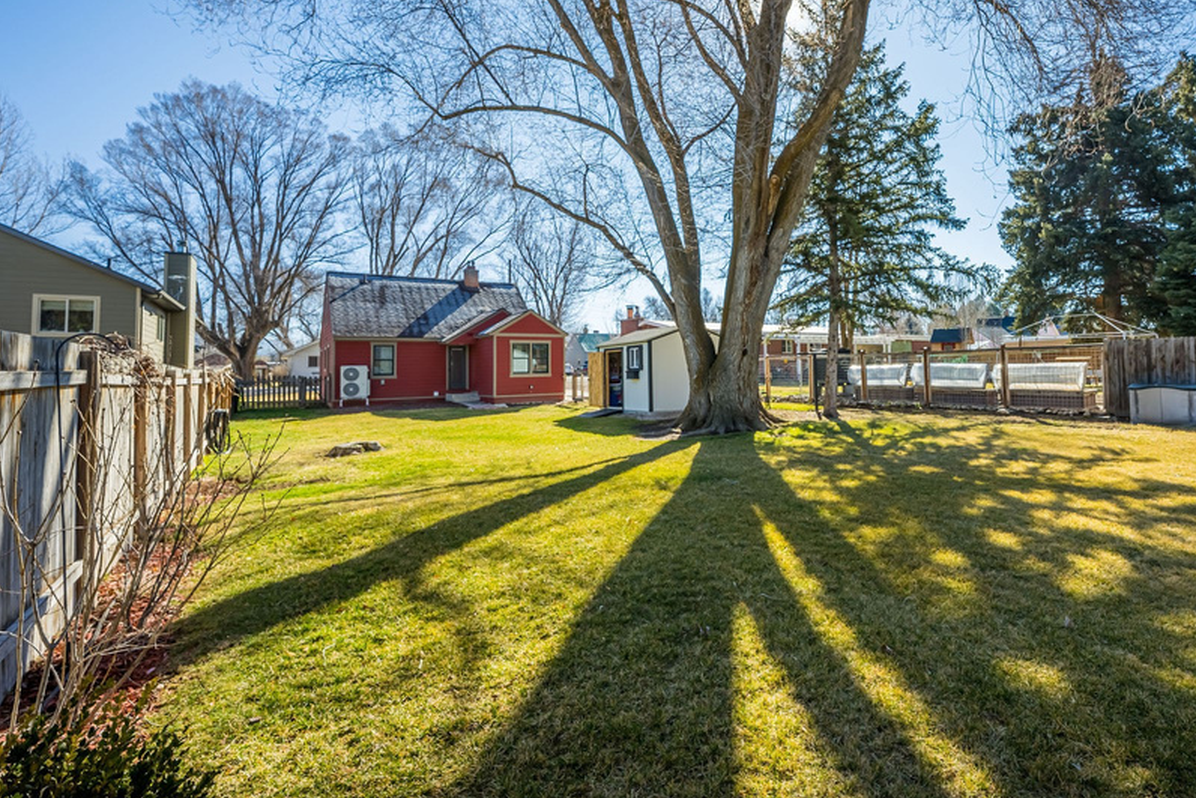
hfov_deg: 88.8
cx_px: 720
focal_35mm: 18
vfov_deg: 67.0
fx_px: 598
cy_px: 339
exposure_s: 1/5000
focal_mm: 14
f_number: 8
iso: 200
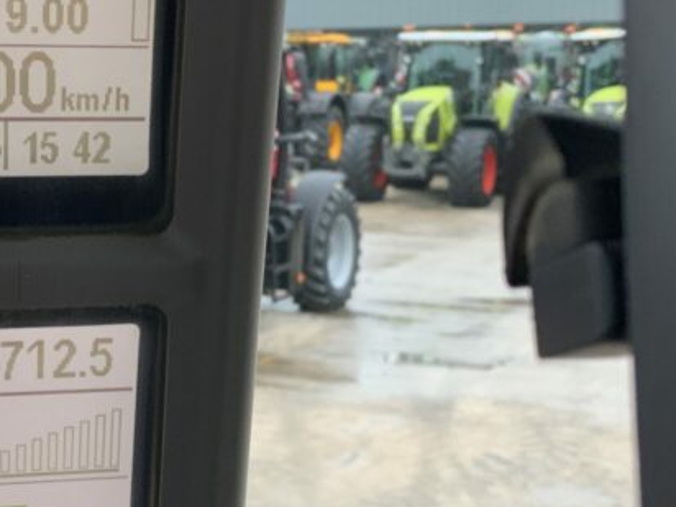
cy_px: 312
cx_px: 182
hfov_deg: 26.7
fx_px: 1406
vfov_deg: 20.4
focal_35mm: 72
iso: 64
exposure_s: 1/68
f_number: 1.8
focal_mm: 3
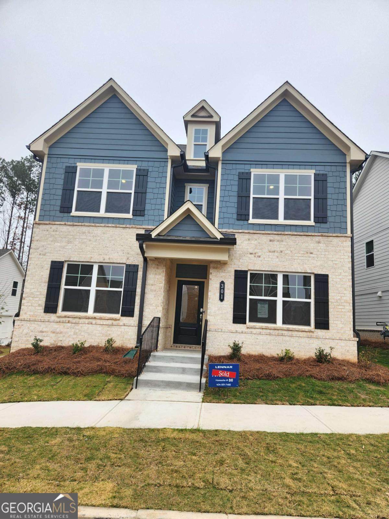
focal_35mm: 23
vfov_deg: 73.9
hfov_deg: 58.9
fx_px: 345
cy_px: 260
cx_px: 194
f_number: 1.8
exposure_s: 1/207
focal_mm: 5.4
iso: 20
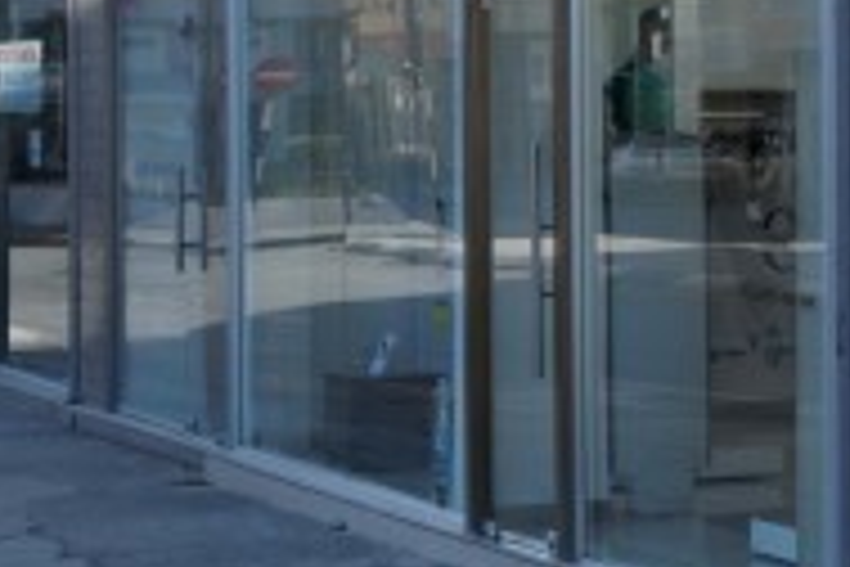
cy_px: 90
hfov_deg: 13.6
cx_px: 1612
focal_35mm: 132
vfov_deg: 10.4
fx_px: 3114
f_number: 7.1
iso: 100
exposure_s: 1/250
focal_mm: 23
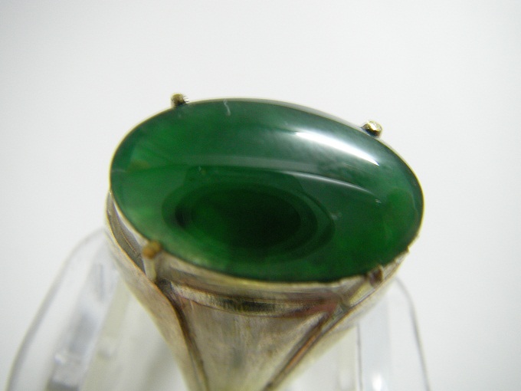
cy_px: 196
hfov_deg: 49.0
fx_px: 572
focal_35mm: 38
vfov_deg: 37.7
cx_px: 260
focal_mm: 6.3
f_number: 3.3
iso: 119
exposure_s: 1/2
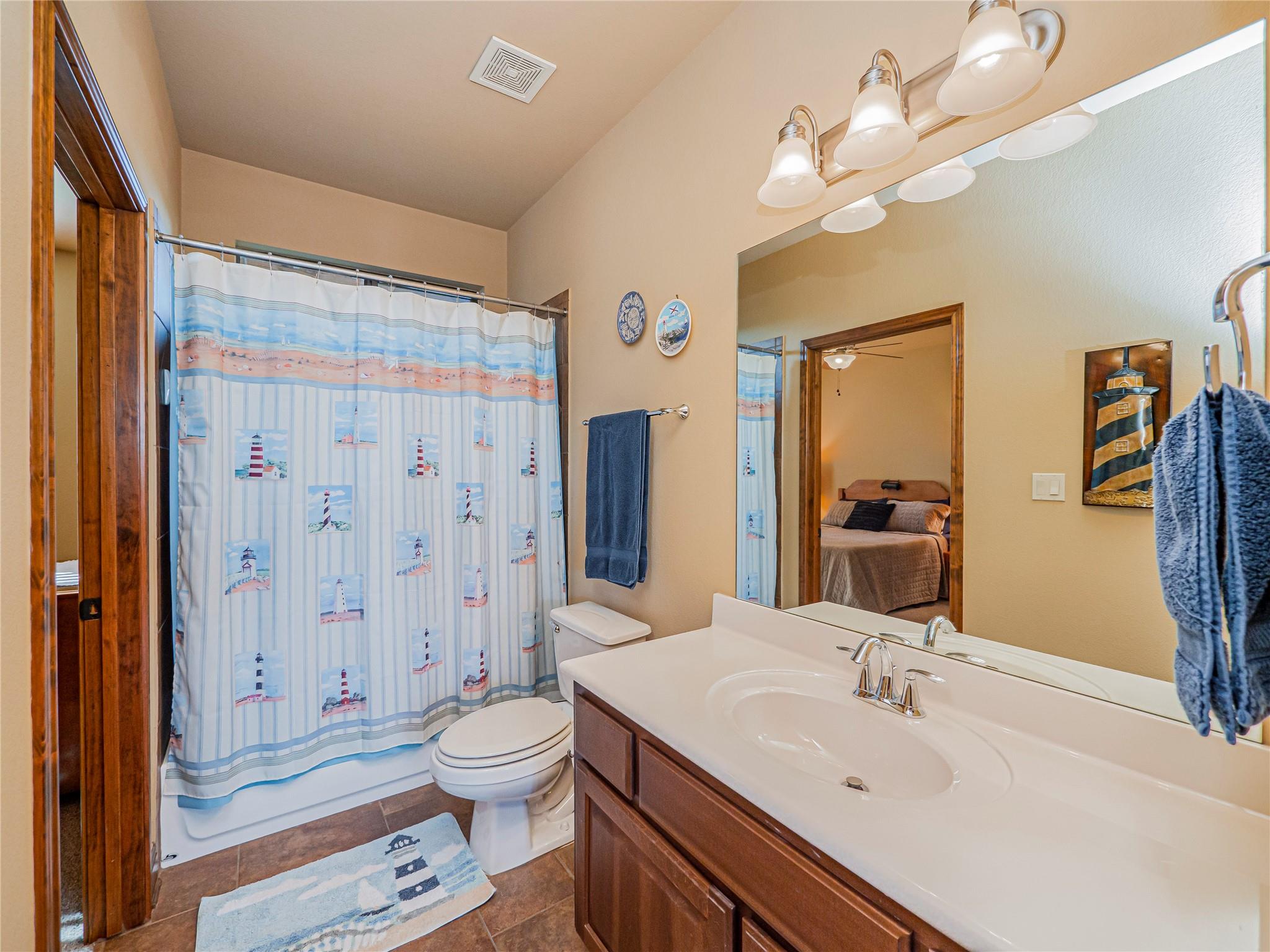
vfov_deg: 85.7
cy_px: 476
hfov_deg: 102.1
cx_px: 635
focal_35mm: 14
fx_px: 514
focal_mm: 7
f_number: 5
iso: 500
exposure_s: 1/250
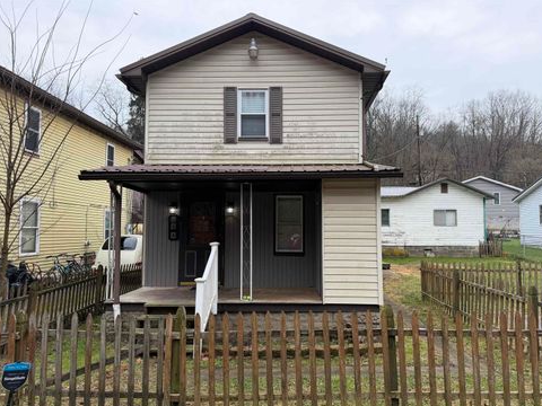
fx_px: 391
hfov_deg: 69.4
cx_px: 279
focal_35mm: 25
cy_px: 210
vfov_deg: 54.9
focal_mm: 6.76
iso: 100
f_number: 1.78
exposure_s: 1/931
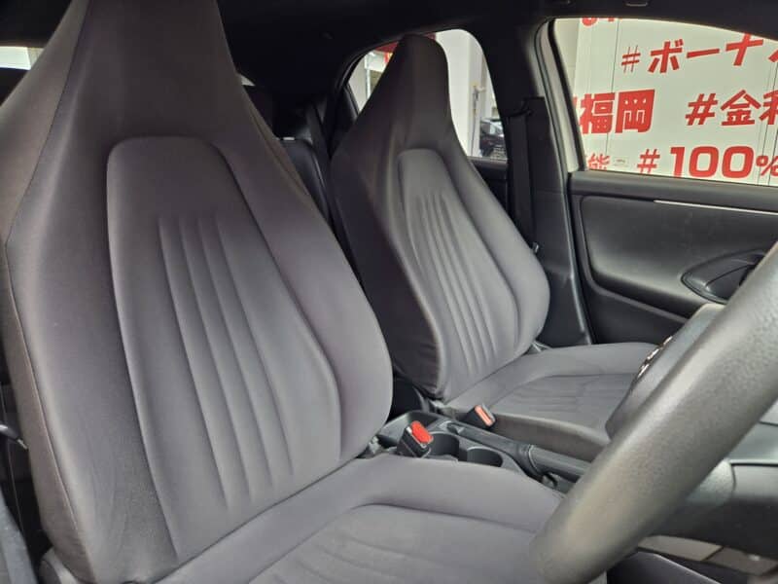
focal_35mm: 23
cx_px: 389
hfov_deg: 73.9
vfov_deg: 58.9
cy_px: 292
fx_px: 517
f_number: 1.8
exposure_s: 1/180
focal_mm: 5.4
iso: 80
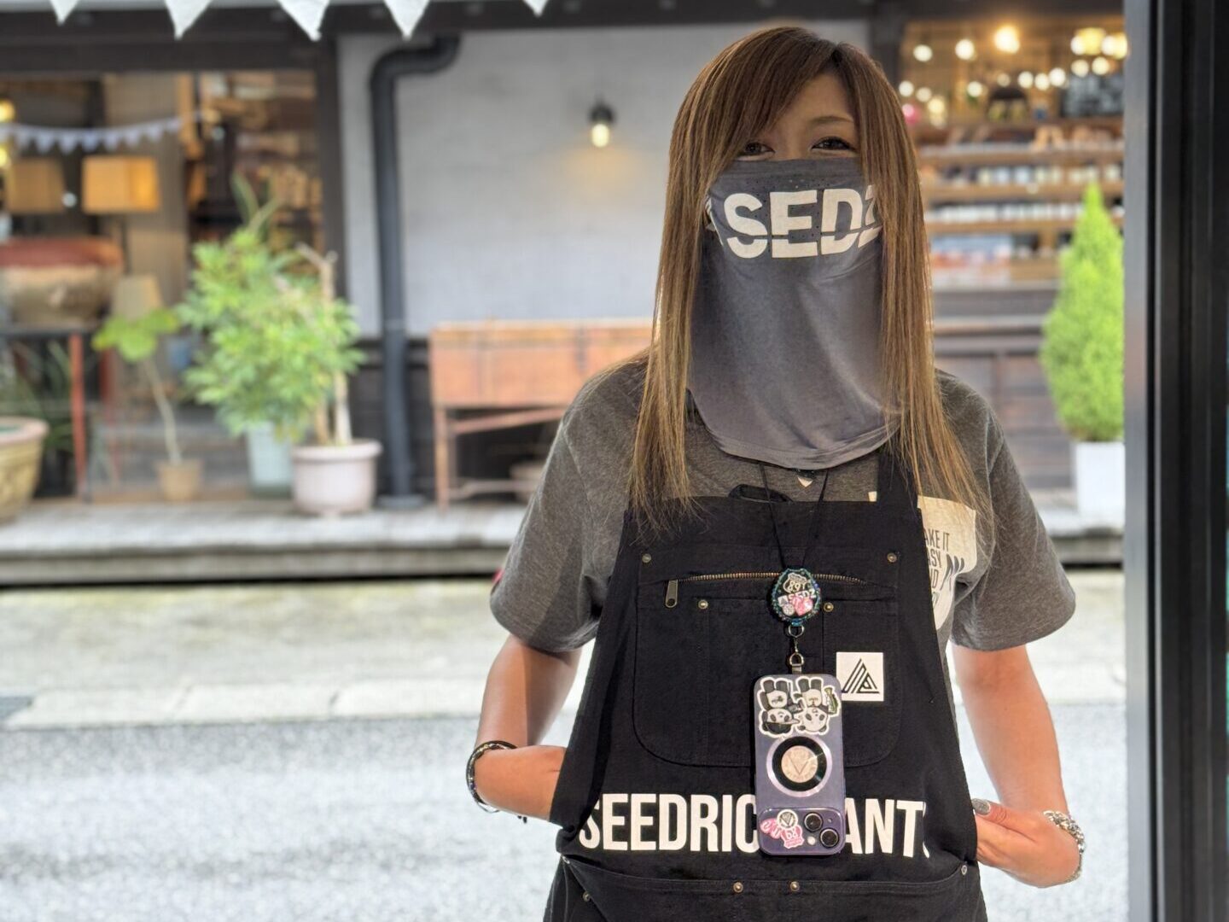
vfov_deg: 30.3
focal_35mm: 48
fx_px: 1704
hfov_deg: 39.7
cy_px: 461
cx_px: 614
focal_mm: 6.76
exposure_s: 1/120
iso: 100
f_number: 1.78
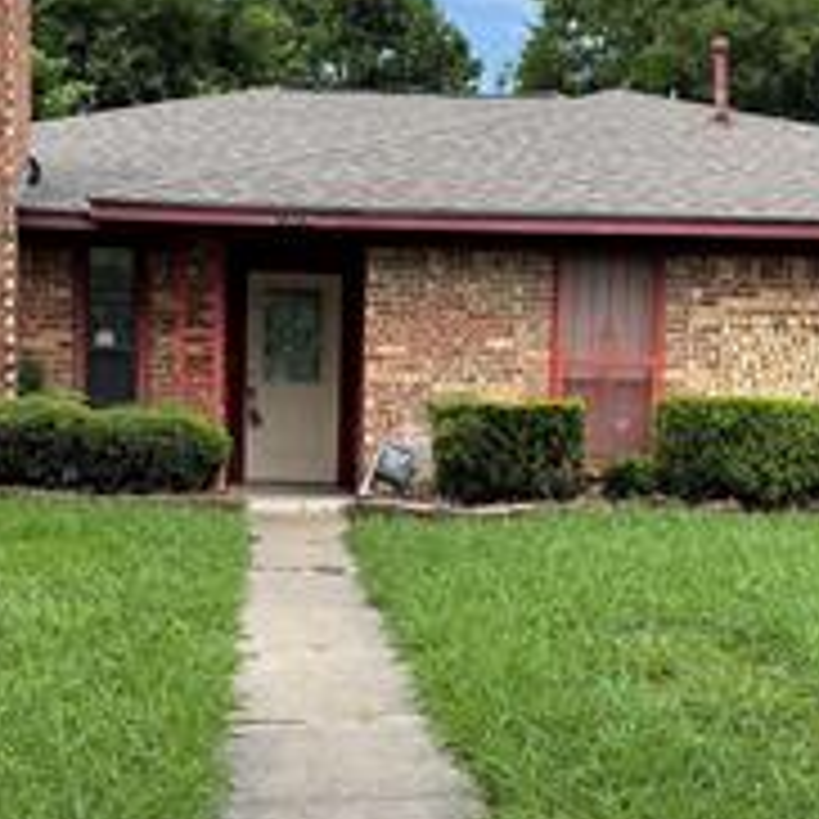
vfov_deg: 30.4
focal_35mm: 56
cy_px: 531
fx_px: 1499
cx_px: 396
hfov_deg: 30.6
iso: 100
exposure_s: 1/1653
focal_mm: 6.76
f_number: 1.78
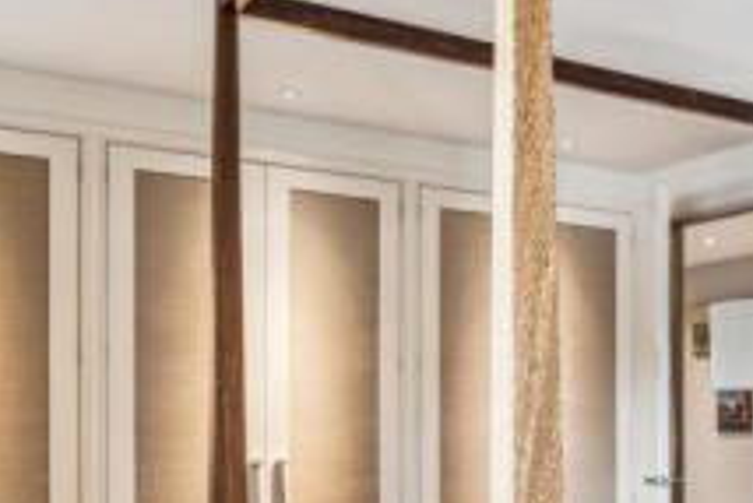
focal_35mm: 49
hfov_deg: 32.6
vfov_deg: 26.9
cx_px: 920
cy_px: 417
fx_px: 1026
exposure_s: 1/8
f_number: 11
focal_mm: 16
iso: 400
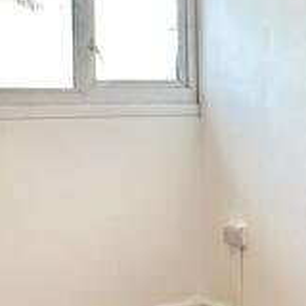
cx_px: 365
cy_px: 107
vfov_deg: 21.8
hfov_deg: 20.5
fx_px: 790
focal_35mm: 79
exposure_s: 1/50
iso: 160
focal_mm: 2.22
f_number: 2.2
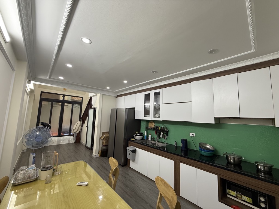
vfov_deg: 85.7
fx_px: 113
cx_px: 140
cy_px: 104
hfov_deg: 102.1
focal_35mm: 14
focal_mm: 2.22
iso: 125
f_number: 2.2
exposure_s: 1/100
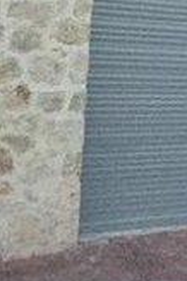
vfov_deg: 15.8
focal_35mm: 126
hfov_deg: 9.0
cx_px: 547
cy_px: -41
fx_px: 984
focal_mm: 3.3
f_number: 2.4
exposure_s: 1/17
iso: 200
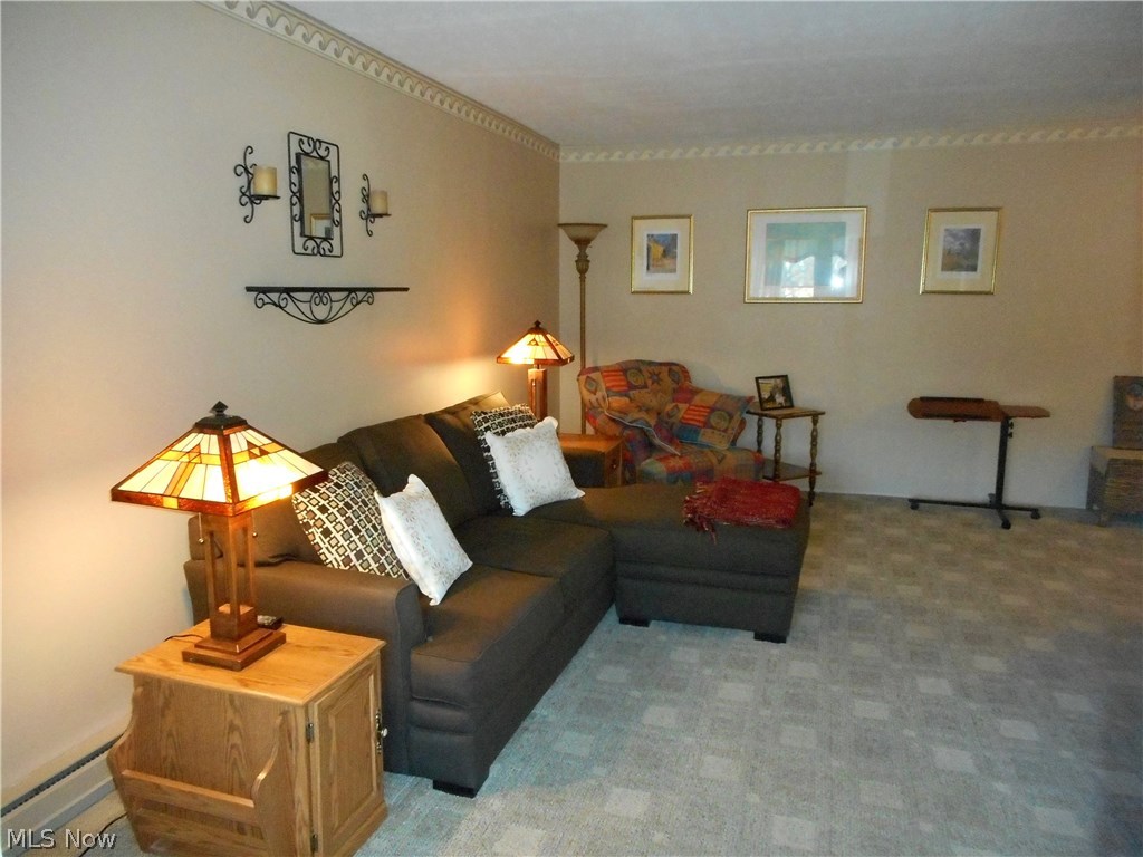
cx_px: 572
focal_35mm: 25
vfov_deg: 54.9
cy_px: 428
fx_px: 825
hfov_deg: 69.4
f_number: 3.7
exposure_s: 1/25
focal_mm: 4.5
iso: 800
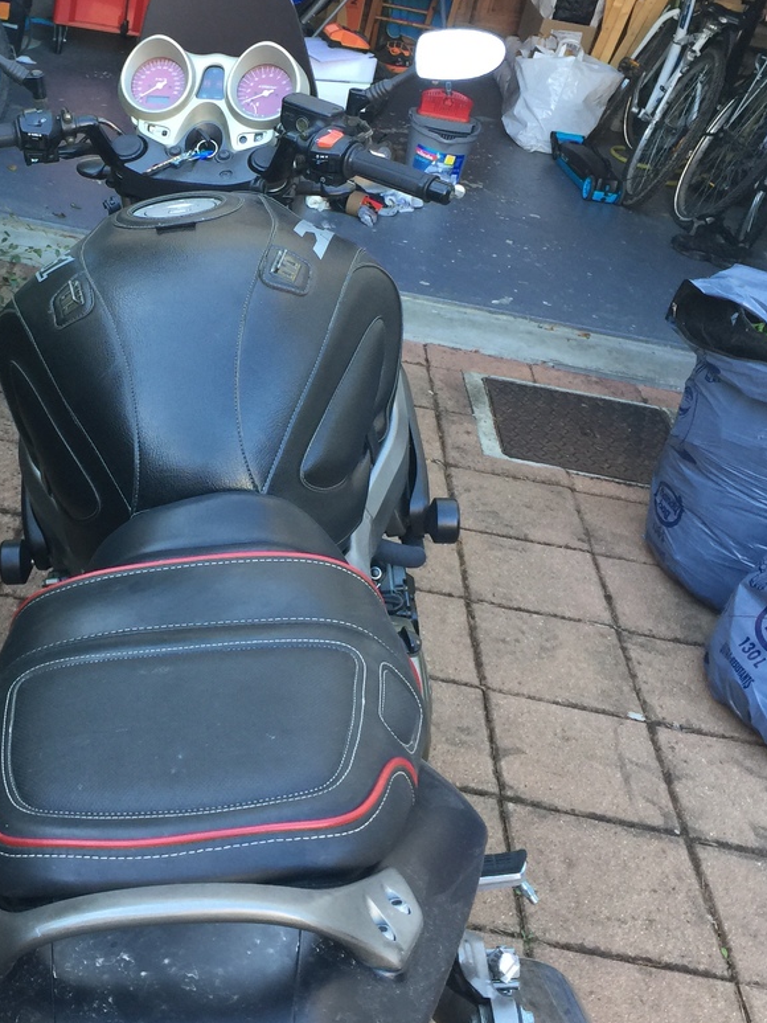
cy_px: 408
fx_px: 1418
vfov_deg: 39.5
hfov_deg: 29.6
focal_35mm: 48
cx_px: 160
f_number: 2.2
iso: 32
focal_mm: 4.15
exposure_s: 1/33
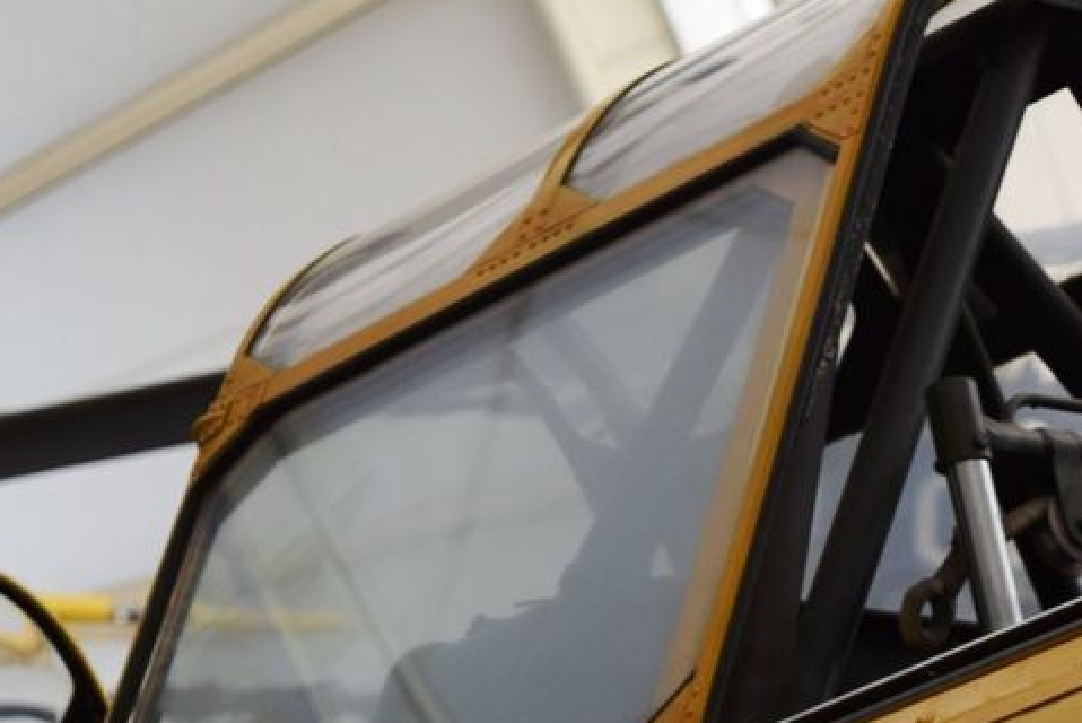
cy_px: 520
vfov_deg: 6.2
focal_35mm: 220
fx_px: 6626
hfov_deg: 9.3
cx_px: 1053
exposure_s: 1/250
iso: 400
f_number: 8
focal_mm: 55
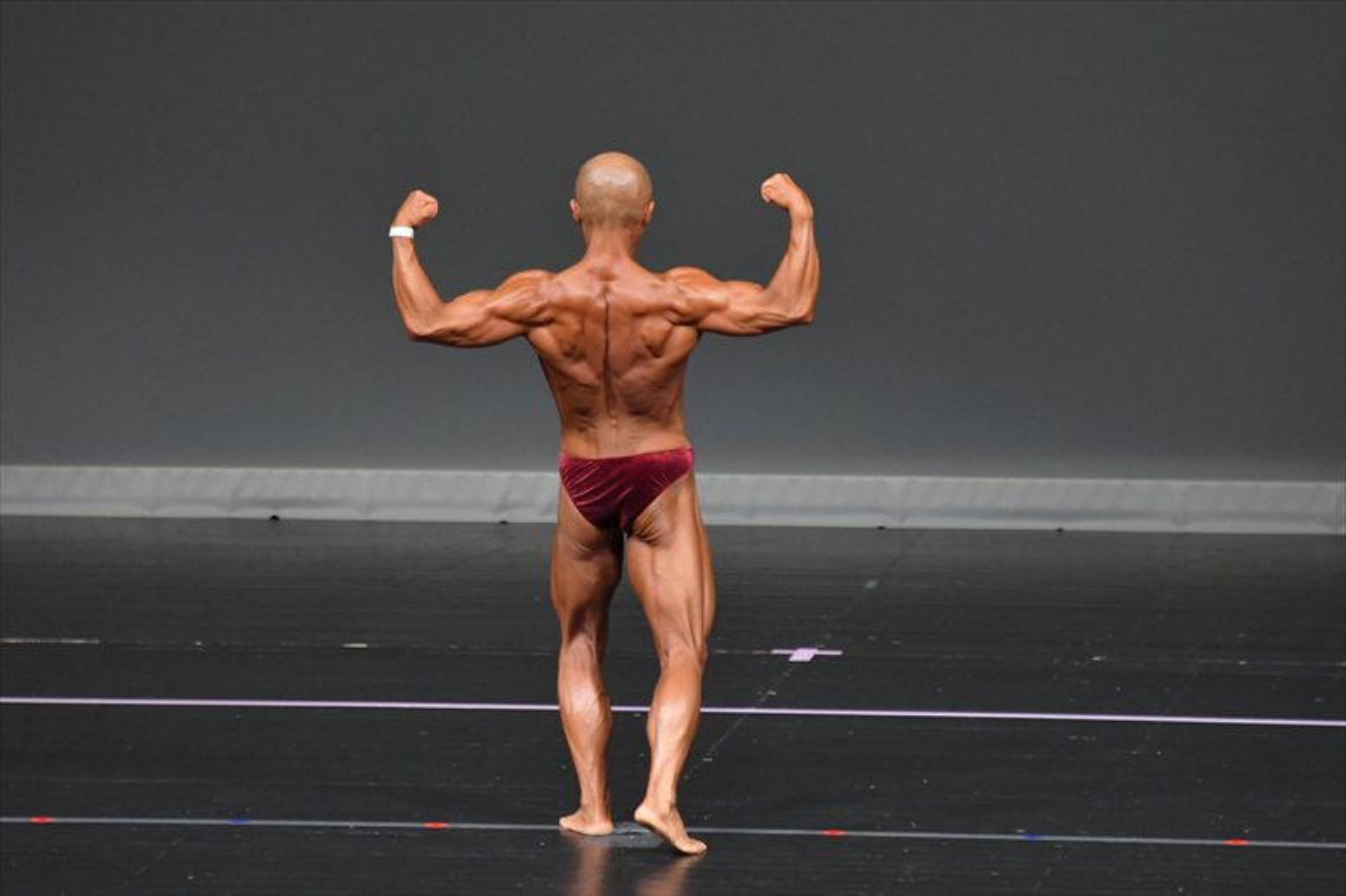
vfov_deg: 3.7
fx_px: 14014
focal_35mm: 375
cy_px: 448
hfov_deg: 5.5
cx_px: 673
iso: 4000
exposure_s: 1/400
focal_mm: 250
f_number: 5.6
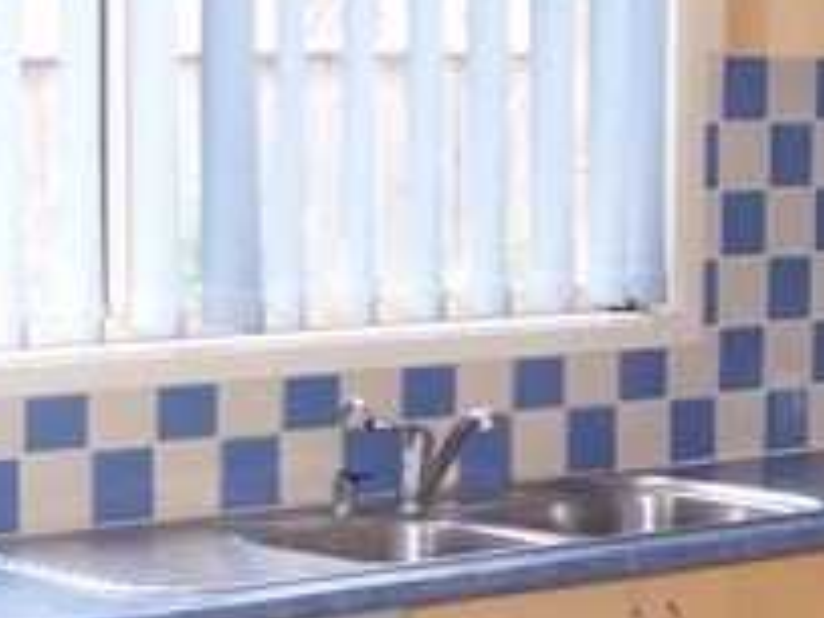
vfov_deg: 10.5
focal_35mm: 141
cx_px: 913
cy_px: 448
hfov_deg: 13.7
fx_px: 3356
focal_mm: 6.2
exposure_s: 1/100
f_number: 2.8
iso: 125
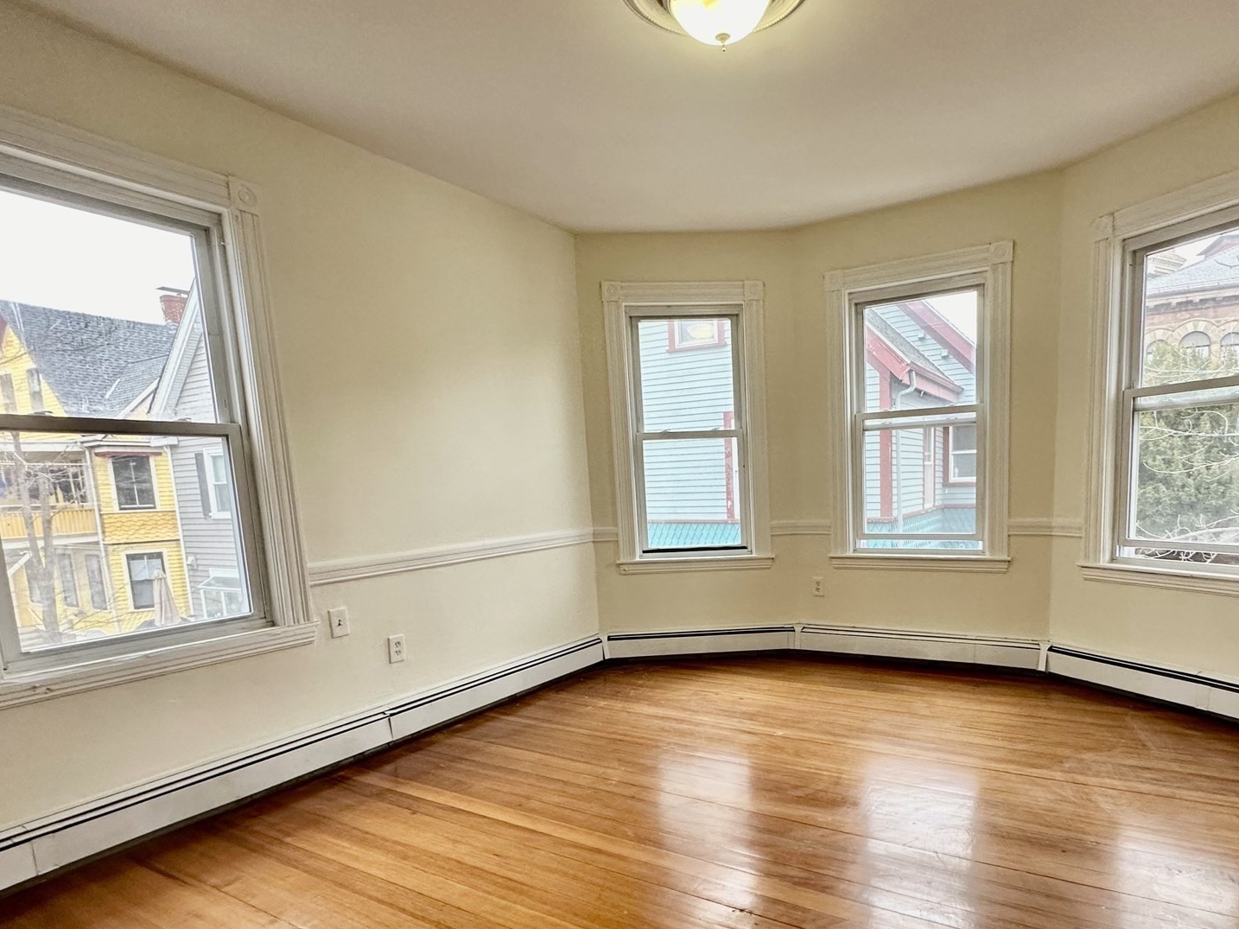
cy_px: 580
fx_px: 716
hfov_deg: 80.9
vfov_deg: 65.0
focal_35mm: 20
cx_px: 734
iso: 200
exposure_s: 1/120
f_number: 2.2
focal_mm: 2.22
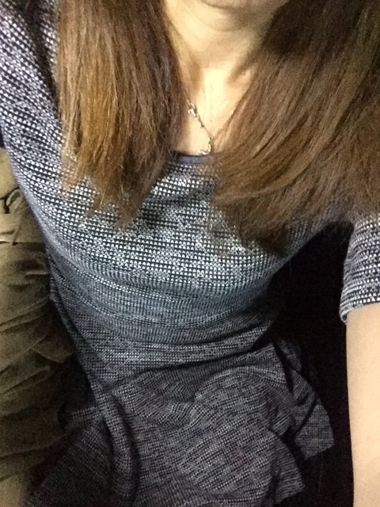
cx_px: 190
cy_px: 254
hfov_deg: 45.4
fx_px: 454
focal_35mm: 31
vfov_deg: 58.4
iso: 1600
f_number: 2.2
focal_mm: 2.65
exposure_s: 1/15
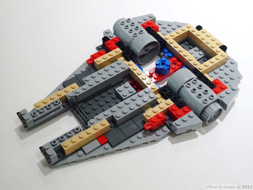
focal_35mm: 52
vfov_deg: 28.0
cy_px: 95
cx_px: 126
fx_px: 380
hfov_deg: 36.8
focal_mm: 11.1
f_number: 3.2
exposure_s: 1/13
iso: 200
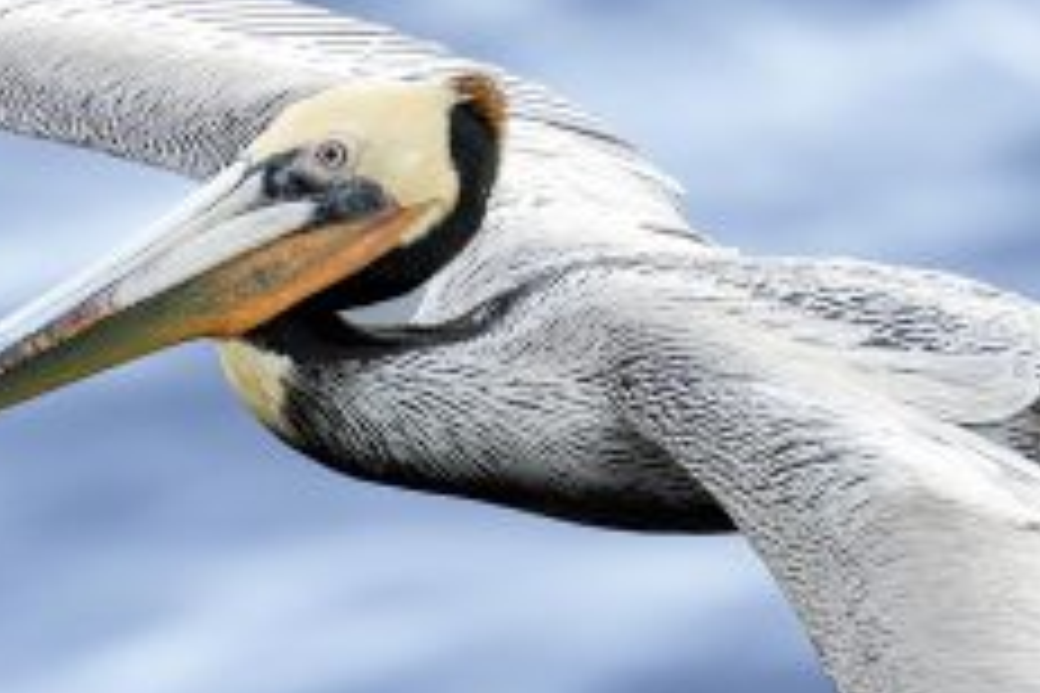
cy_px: 439
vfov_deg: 0.9
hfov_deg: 1.4
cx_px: 113
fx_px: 42088
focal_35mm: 1457
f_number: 4
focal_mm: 420
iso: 3200
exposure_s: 1/2000
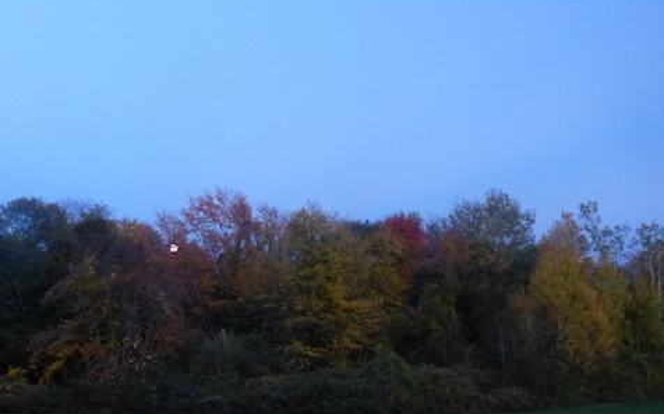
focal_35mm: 38
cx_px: 305
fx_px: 687
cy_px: 173
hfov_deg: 51.5
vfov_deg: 33.5
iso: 800
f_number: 2.8
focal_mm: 5.8
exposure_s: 1/10
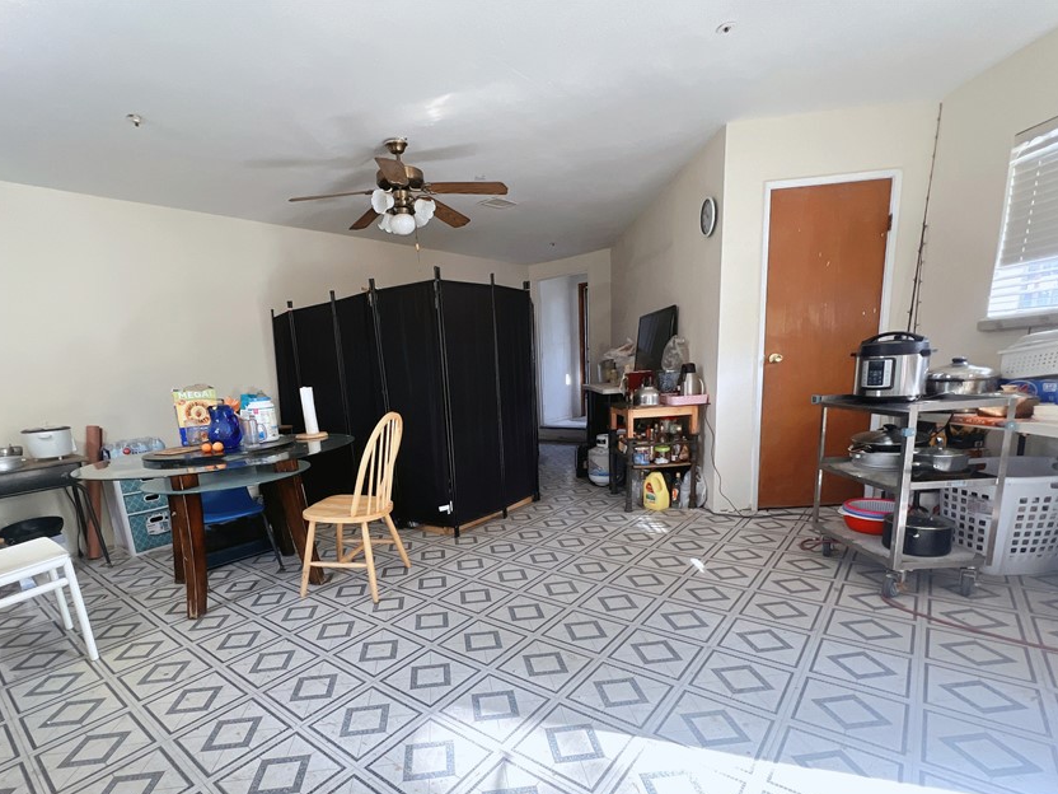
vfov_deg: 77.0
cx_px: 476
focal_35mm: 16
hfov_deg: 94.2
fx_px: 489
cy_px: 486
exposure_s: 1/60
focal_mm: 1.57
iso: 250
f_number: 1.8
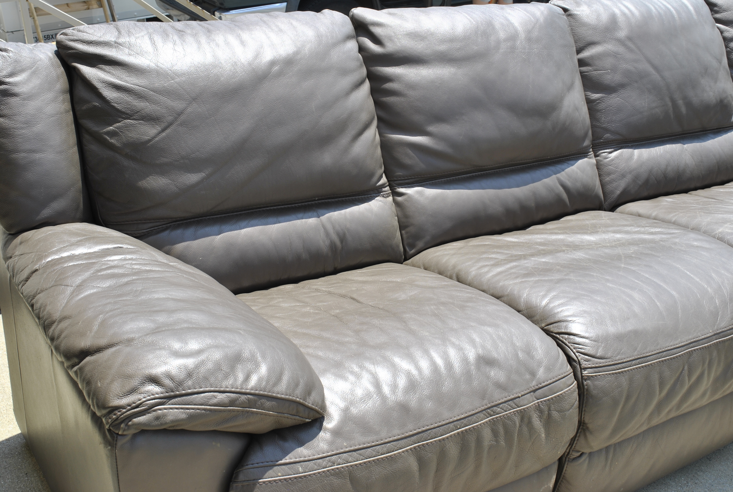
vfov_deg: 30.0
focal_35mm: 45
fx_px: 918
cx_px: 366
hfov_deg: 43.5
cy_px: 246
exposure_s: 1/100
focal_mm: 30
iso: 100
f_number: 13
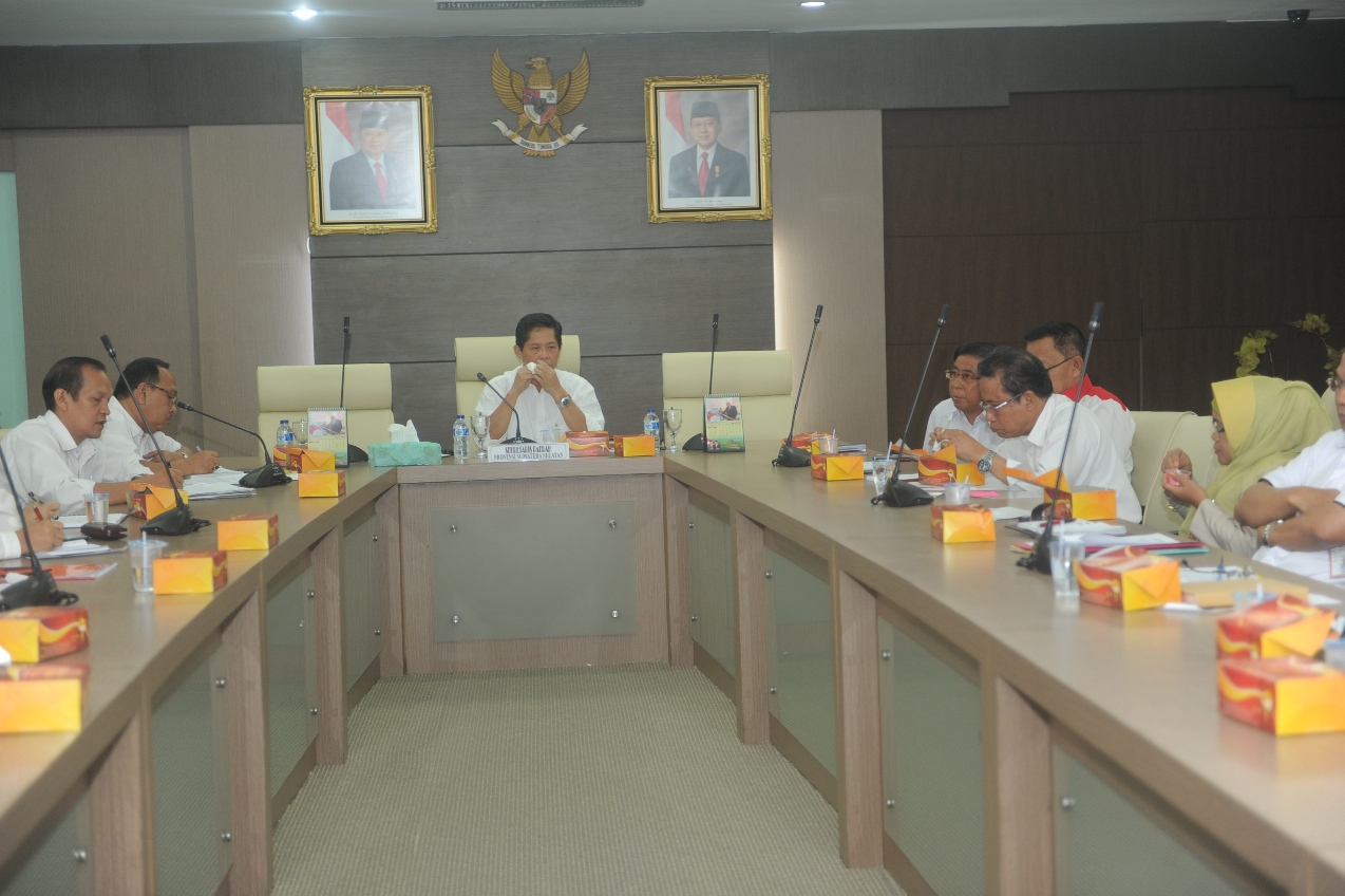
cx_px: 672
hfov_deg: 33.4
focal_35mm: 60
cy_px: 448
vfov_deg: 22.6
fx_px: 2240
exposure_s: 1/125
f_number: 2.8
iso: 1000
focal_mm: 60
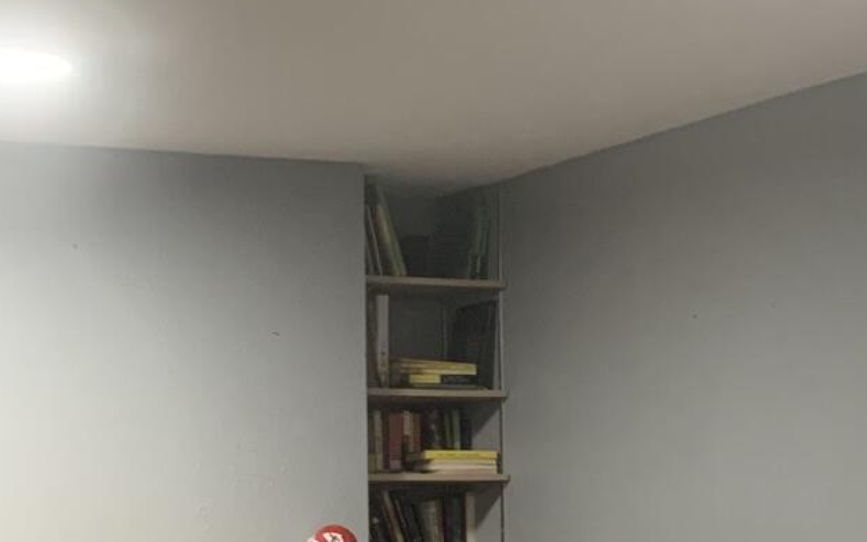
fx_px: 2127
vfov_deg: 13.9
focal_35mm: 90
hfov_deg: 22.9
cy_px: 718
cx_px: 235
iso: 400
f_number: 1.8
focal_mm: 4.25
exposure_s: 1/40
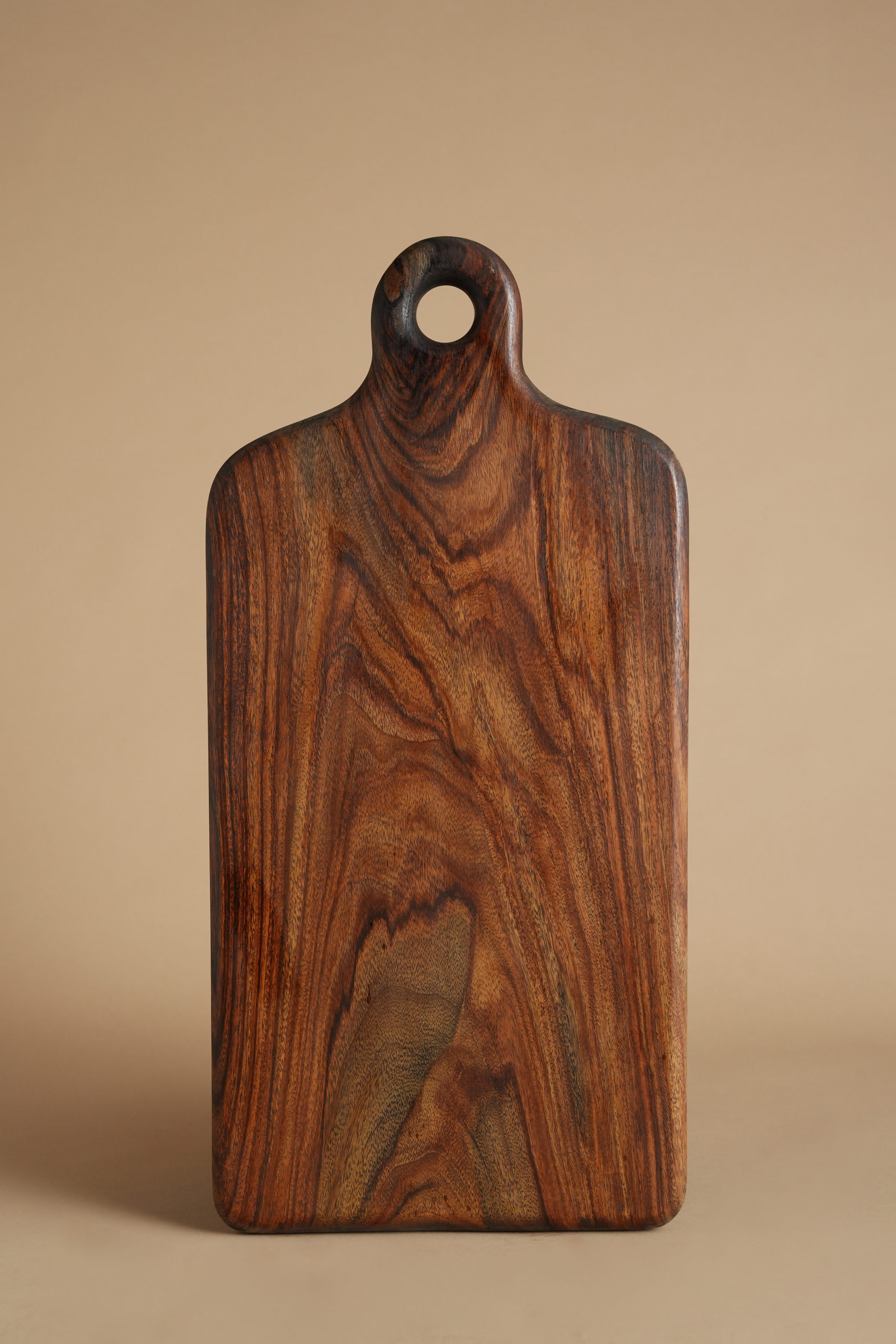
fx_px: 2613
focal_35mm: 70
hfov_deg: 19.5
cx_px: 448
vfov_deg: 28.8
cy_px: 672
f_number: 8
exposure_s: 1/100
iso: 1000
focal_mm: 70
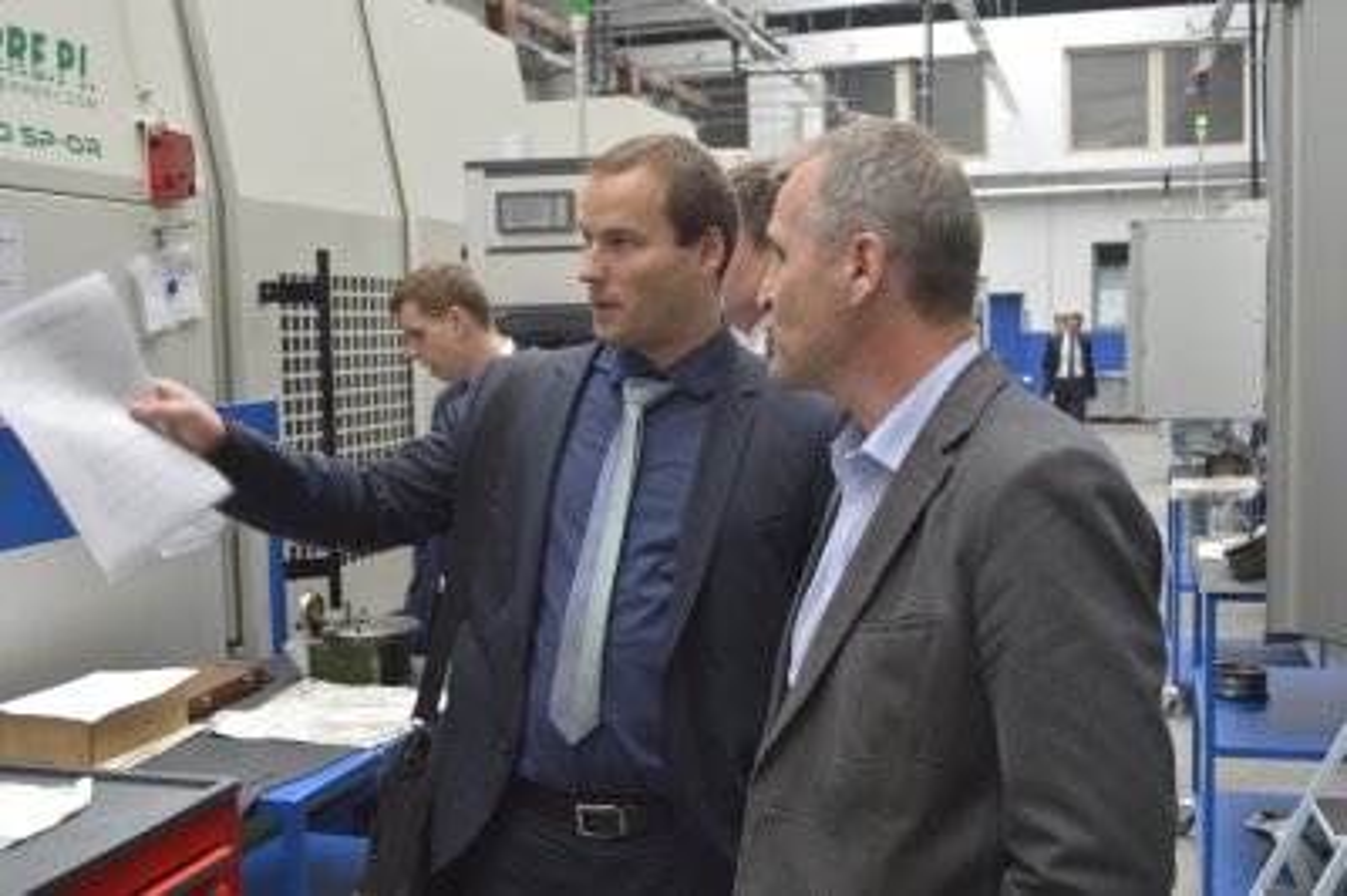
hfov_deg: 49.6
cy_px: 448
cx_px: 674
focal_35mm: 39
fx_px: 1458
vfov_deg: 34.2
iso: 250
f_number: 5.6
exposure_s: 1/60
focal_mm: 26
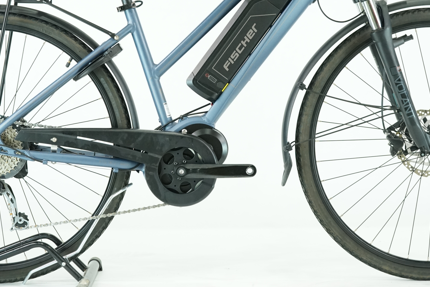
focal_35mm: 101
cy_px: 59
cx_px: 212
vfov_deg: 13.5
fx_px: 1206
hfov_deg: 20.2
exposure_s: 1/200
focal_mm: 60
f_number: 5
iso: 2500
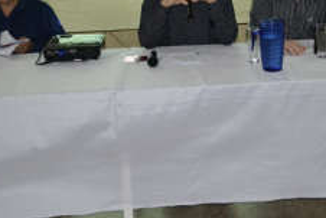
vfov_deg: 18.1
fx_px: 661
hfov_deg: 27.5
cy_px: -14
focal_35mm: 73
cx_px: 213
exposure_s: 1/60
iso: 2000
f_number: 3.8
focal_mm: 22
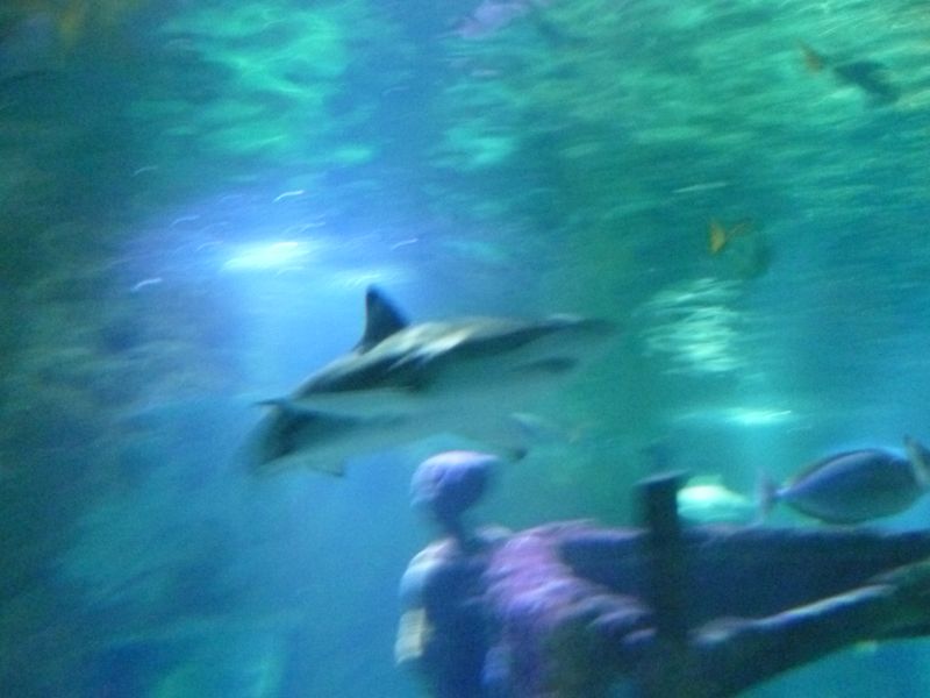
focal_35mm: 37
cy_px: 349
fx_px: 994
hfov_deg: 50.1
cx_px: 465
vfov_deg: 38.7
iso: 1600
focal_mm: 6.6
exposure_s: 1/8
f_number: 3.1
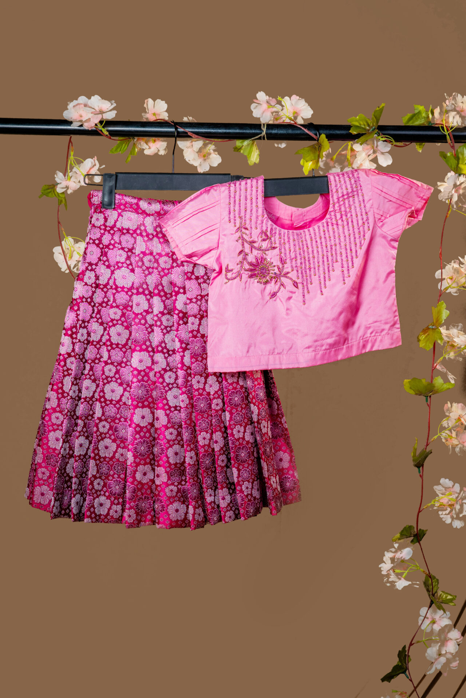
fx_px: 1107
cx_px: 233
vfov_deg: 35.1
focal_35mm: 57
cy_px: 349
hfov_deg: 23.8
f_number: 9
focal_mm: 57
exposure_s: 1/125
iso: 50
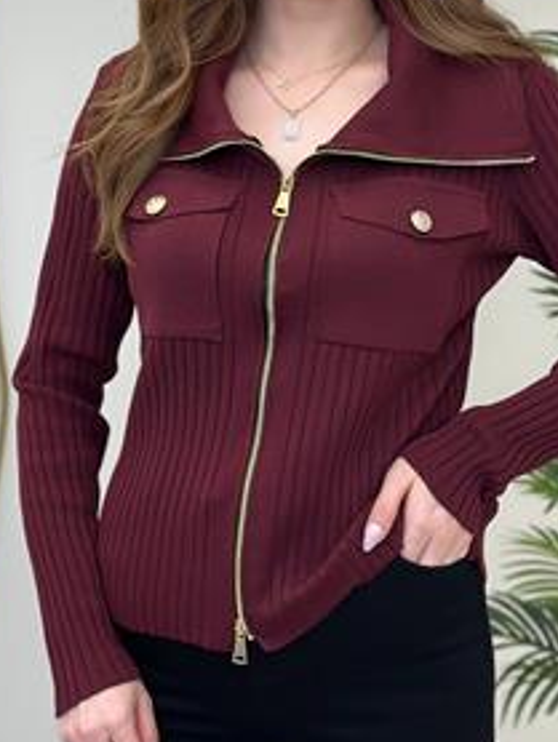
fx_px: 1974
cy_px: 244
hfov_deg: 16.1
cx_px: 286
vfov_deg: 21.2
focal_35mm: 92
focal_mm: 6.86
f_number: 1.78
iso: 64
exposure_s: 1/143
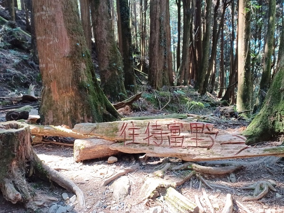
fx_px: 205
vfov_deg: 54.9
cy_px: 106
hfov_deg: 69.4
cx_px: 142
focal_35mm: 25
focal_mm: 4.6
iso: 320
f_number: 1.8
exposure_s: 1/60
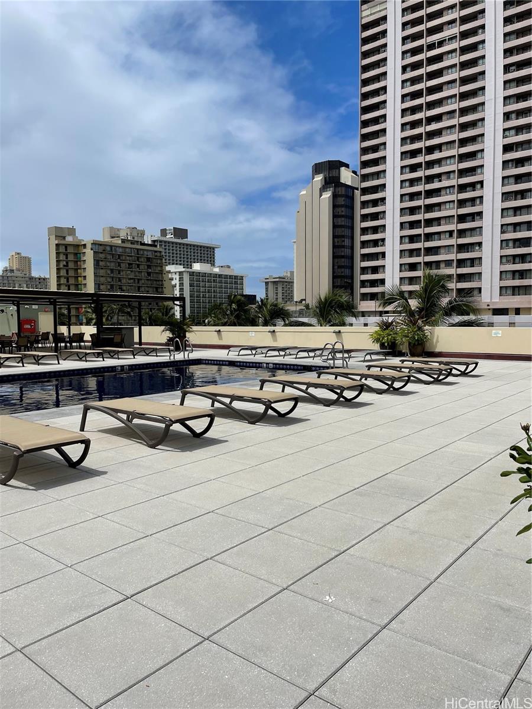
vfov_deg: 67.3
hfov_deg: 53.1
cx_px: 266
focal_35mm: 26
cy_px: 354
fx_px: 533
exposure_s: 1/9174
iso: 32
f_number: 1.6
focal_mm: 5.1
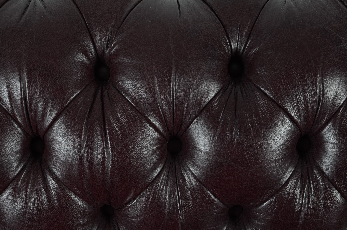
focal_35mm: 52
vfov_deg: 25.6
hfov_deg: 37.9
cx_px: 174
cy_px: 115
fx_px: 505
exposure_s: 1/125
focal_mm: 35
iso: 100
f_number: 6.3
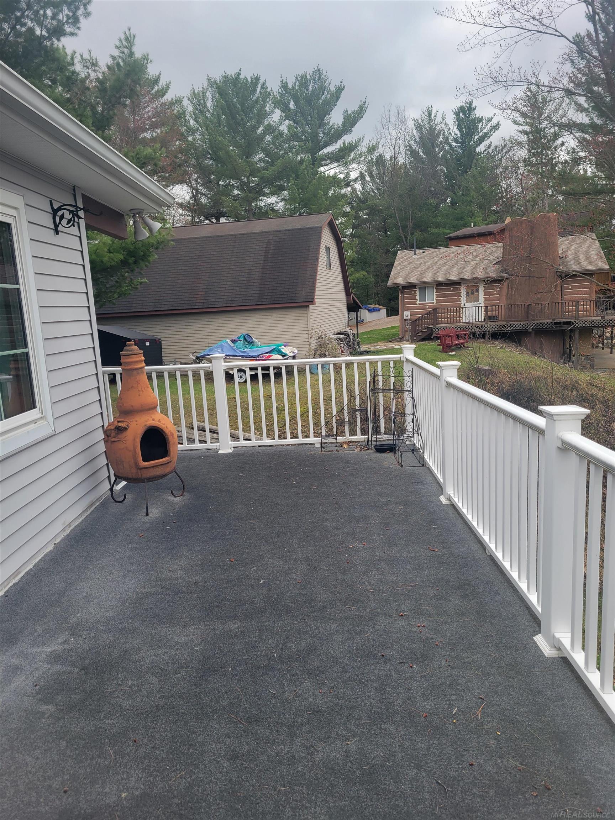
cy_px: 410
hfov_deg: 53.1
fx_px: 616
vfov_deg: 67.3
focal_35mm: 26
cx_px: 308
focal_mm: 5.4
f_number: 1.8
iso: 40
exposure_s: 1/557
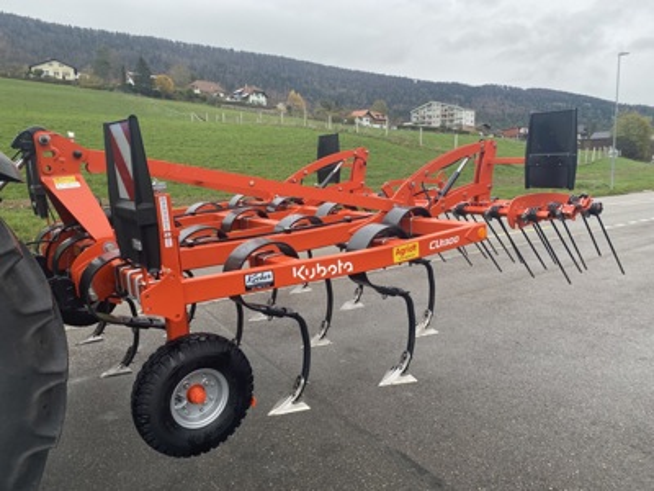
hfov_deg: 67.3
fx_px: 491
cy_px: 246
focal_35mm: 26
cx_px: 327
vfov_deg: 53.1
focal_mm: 4.25
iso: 32
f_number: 1.8
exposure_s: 1/305
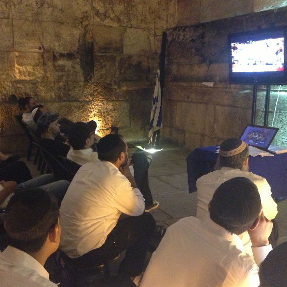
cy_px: 147
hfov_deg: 41.8
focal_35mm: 40
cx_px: 129
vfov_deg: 41.9
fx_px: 375
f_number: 2.4
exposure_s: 1/15
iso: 640
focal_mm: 4.13
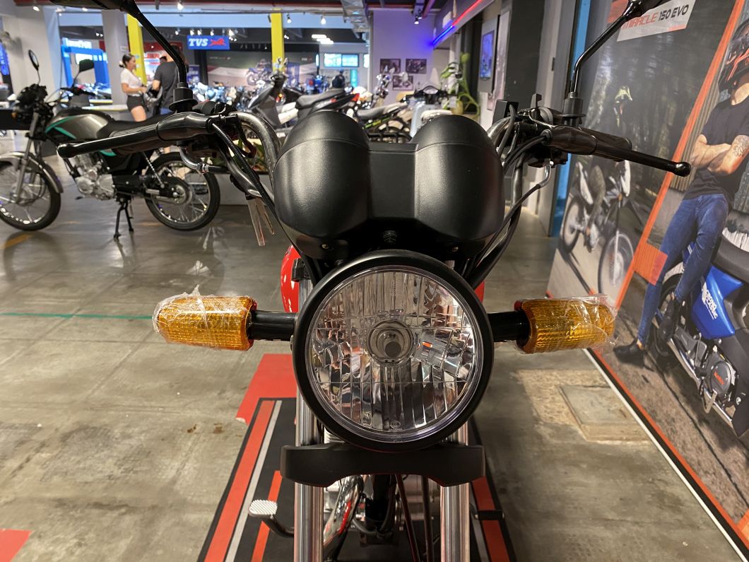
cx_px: 374
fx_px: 563
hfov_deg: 67.3
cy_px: 281
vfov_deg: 53.1
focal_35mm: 26
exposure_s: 1/50
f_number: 1.8
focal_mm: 4.25
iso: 320
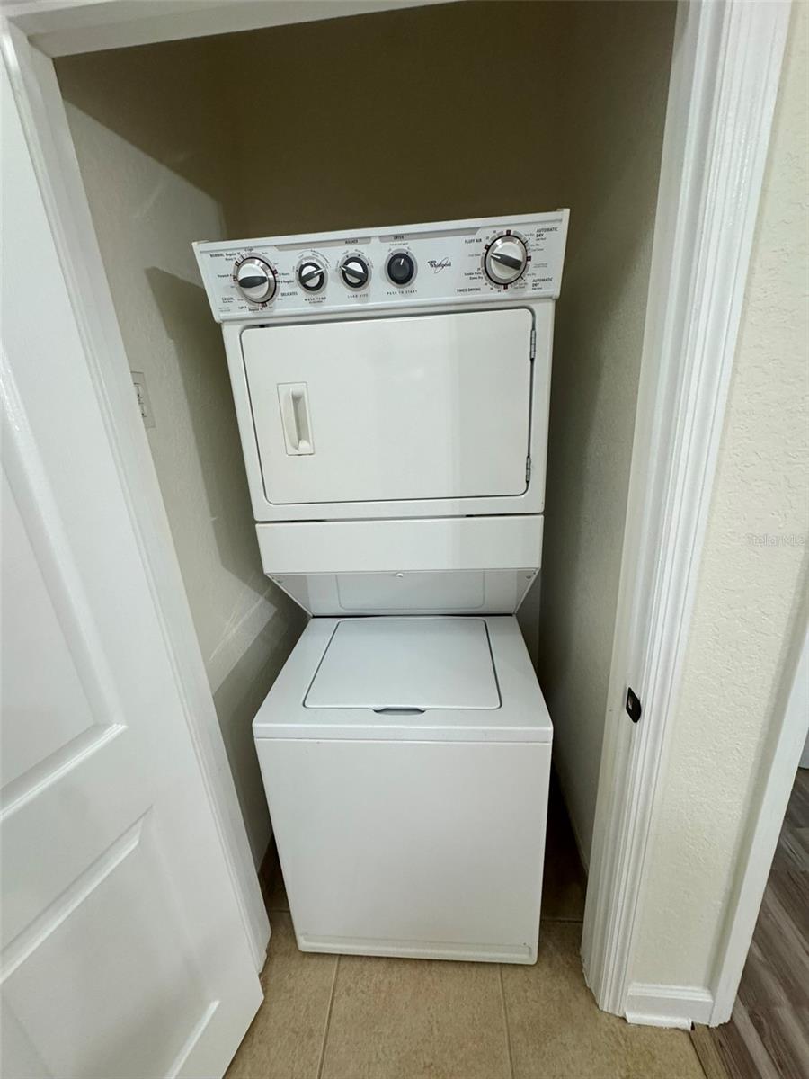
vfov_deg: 102.1
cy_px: 540
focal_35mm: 14
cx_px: 404
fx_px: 436
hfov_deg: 85.7
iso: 250
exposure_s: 1/120
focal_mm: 2.22
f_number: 2.2
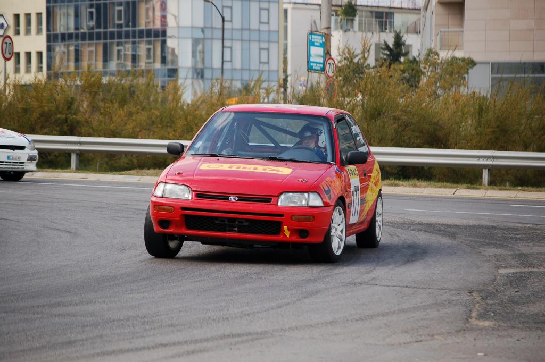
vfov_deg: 8.3
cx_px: 272
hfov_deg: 12.5
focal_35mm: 165
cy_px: 181
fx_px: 2496
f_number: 4.8
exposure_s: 1/1000
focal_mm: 110
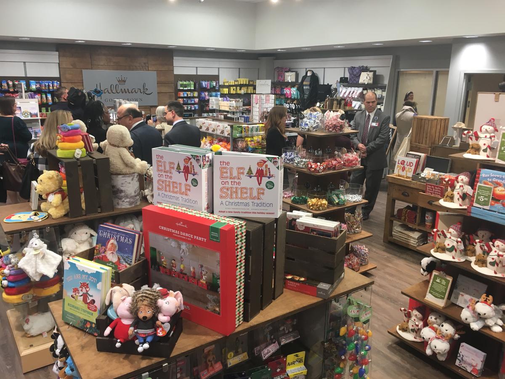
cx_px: 252
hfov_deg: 61.7
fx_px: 423
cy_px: 190
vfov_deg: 48.2
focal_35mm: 29
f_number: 2.2
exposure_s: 1/30
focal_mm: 4.15
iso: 50
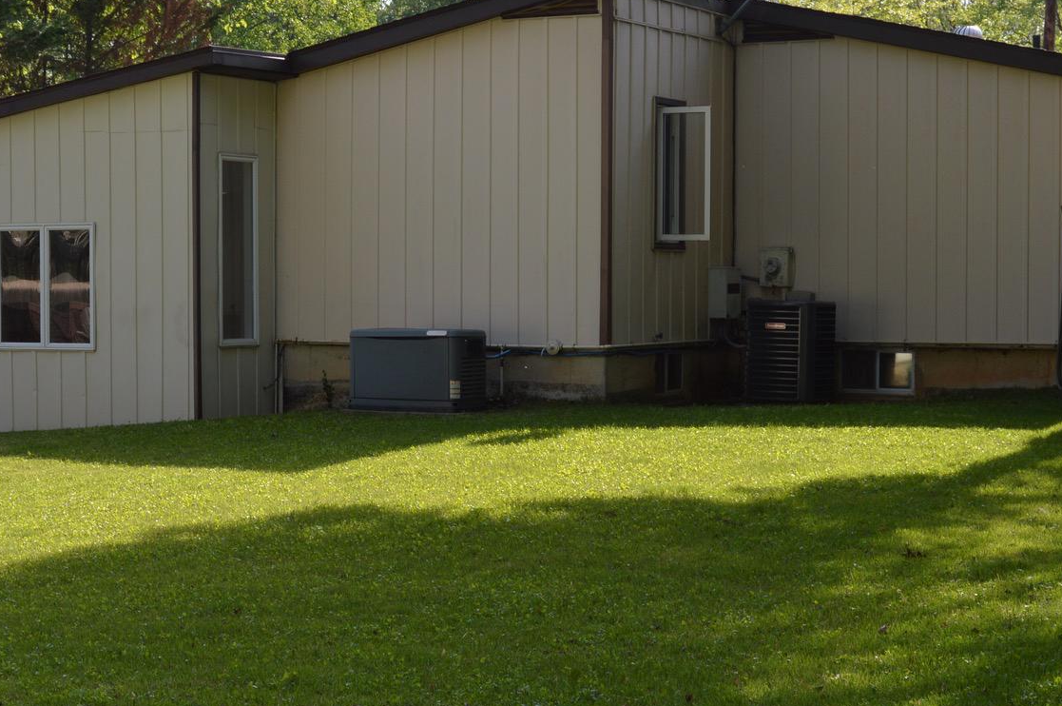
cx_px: 541
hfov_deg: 26.3
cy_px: 377
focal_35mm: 77
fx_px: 2269
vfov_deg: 17.7
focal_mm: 28
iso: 100
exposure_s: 1/200
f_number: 6.3
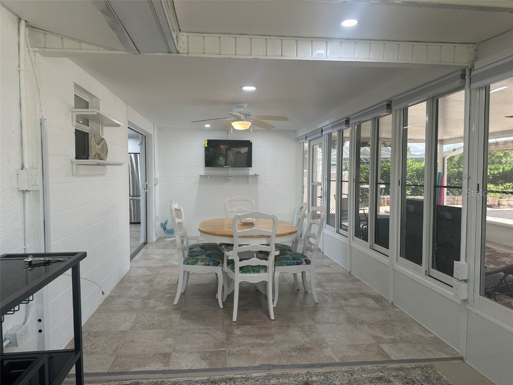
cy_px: 192
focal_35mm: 24
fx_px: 356
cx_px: 256
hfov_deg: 71.6
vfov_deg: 56.8
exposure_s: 1/120
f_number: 1.78
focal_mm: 6.86
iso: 100
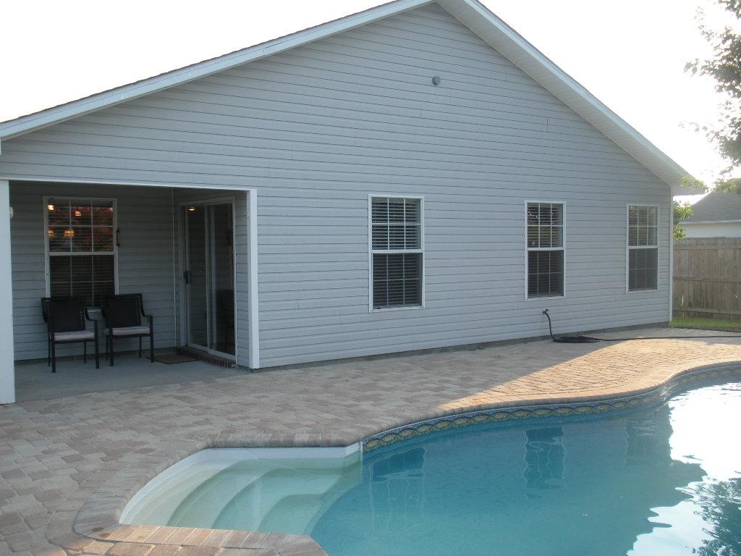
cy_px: 278
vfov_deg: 39.7
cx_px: 370
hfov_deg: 51.4
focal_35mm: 36
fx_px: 771
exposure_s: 1/138
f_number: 3.5
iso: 64
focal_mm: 6.3
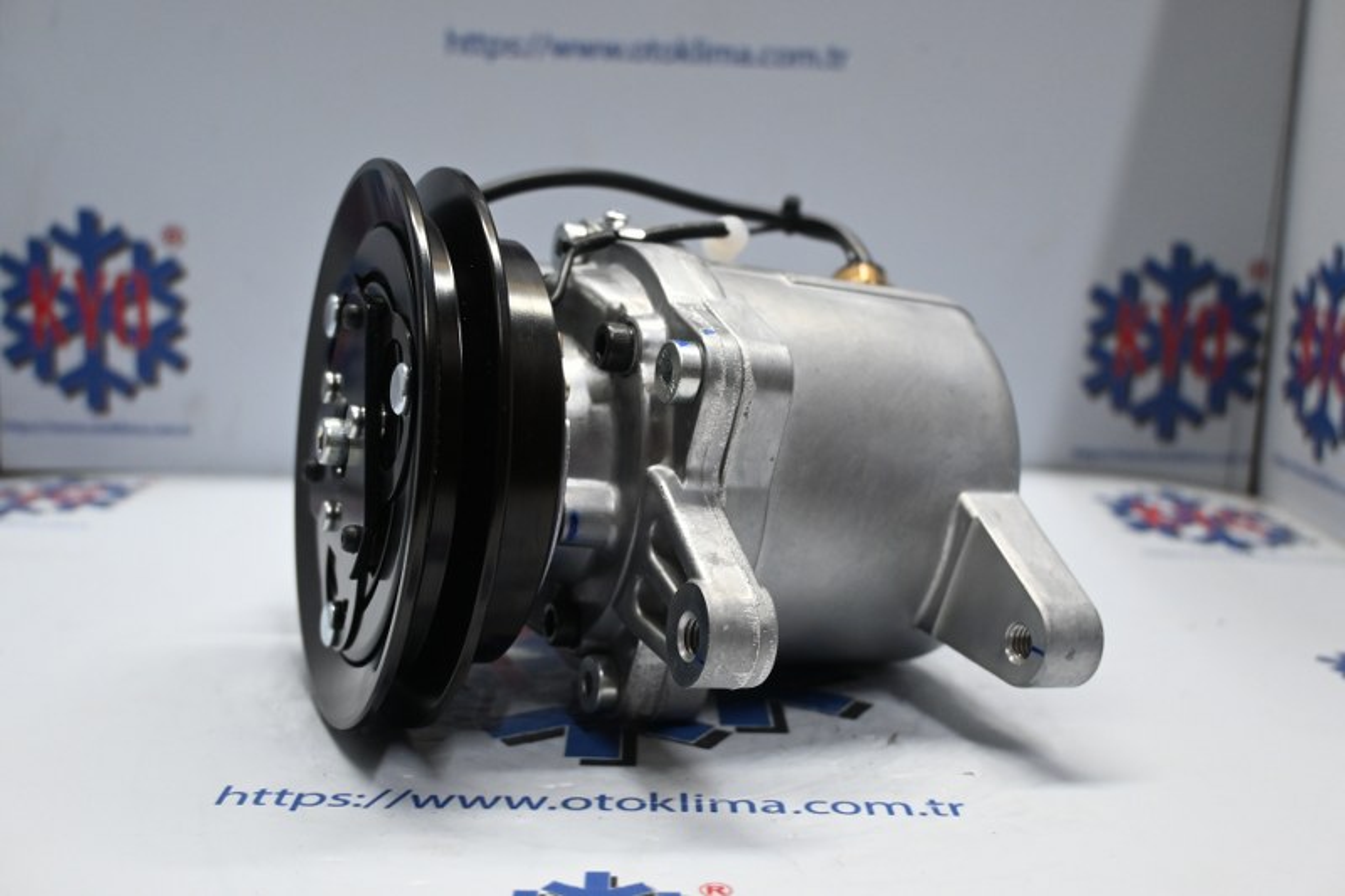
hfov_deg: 51.3
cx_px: 672
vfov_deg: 35.5
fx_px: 1401
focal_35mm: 38
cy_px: 448
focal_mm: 25
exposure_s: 1/125
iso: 1250
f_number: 4.2
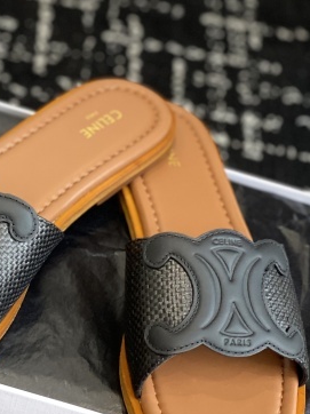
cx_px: 58
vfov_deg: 17.1
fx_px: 1375
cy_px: 220
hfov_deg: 12.8
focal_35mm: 115
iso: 80
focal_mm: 6
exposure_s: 1/122
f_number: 2
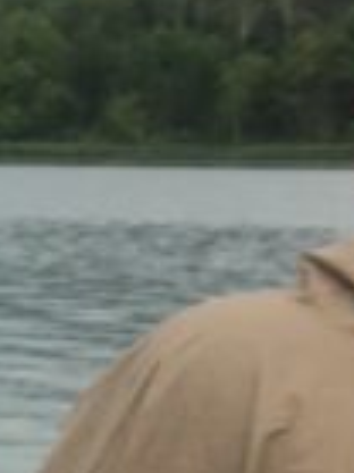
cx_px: -793
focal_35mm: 214
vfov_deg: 9.1
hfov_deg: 6.2
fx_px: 2922
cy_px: 606
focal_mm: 4.15
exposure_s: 1/60
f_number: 2.2
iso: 25
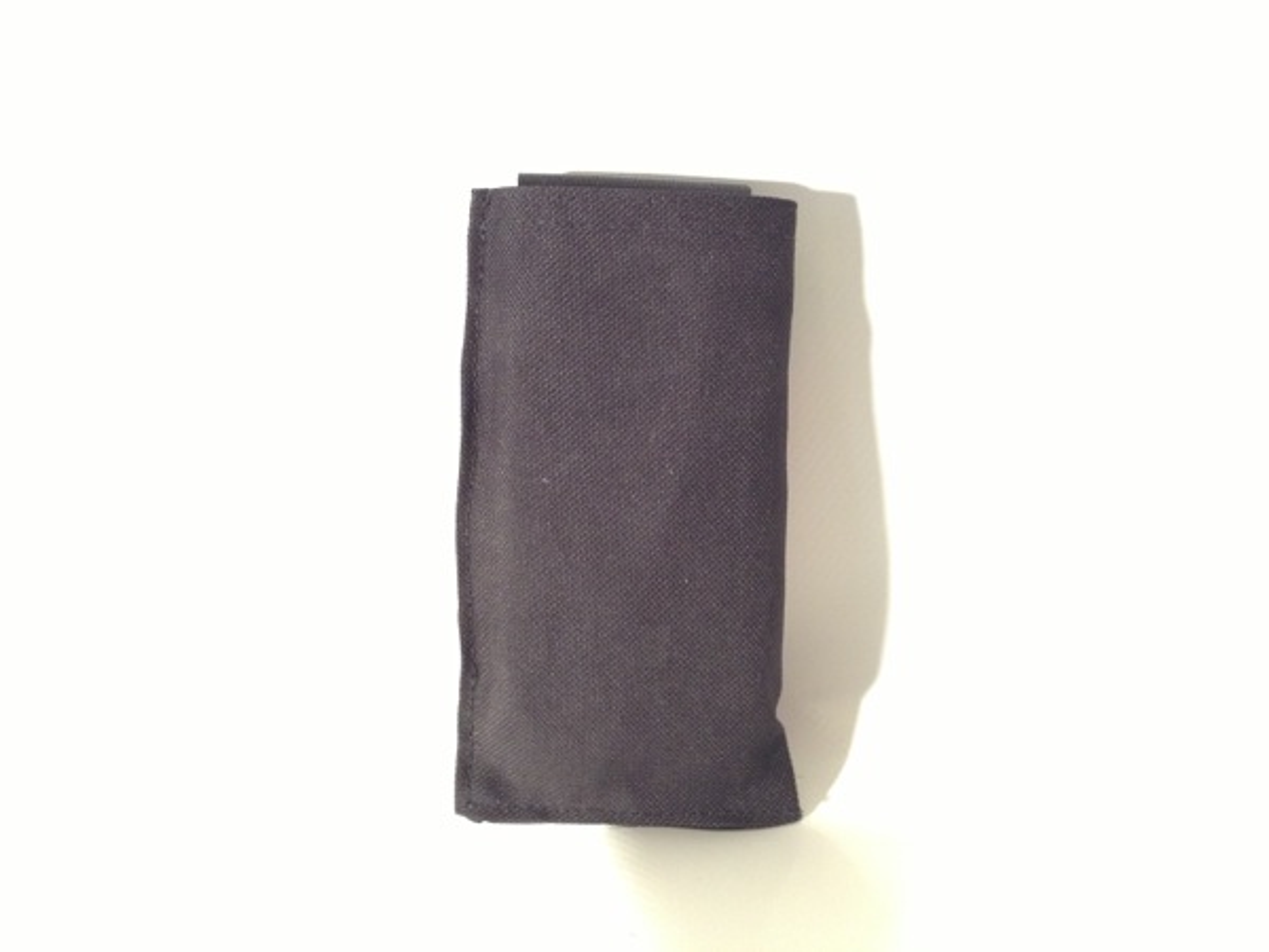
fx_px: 1210
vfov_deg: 42.9
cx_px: 634
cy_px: 476
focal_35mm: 33
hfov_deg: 55.4
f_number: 2.4
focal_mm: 4.13
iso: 250
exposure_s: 1/20
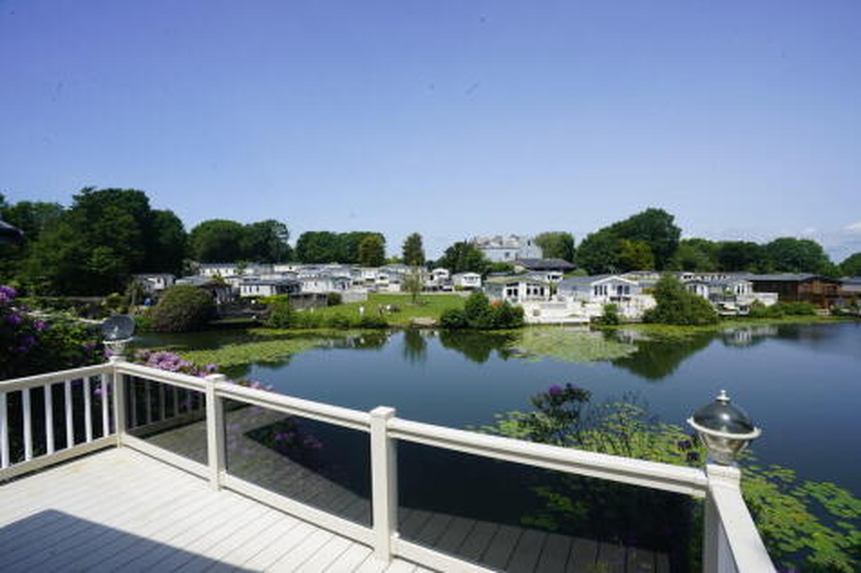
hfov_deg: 96.8
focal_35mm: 16
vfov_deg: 73.7
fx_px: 383
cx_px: 430
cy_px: 286
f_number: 16
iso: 100
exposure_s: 1/60
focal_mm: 16
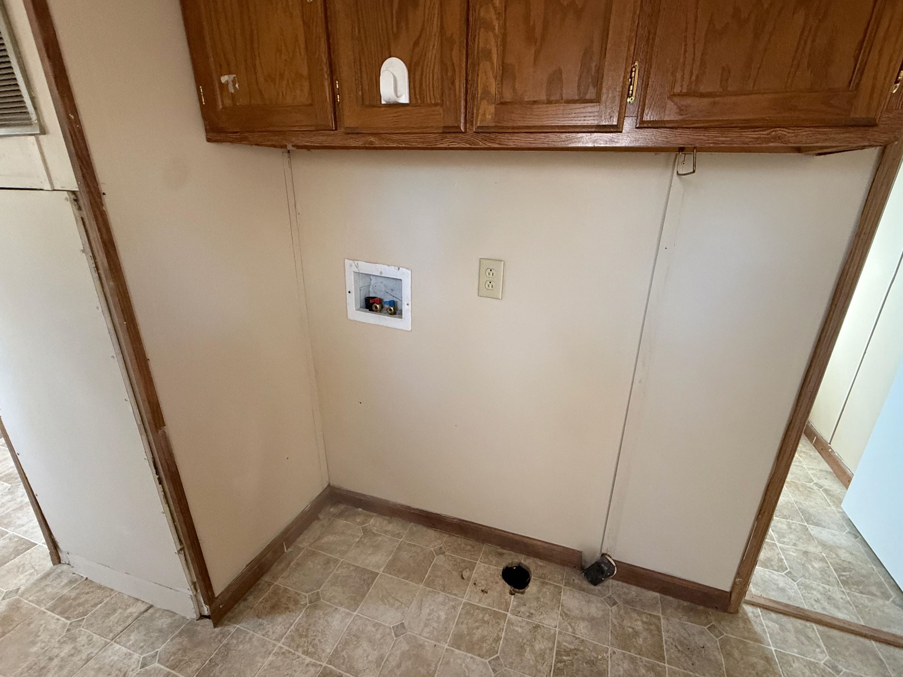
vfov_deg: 78.1
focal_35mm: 16
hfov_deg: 94.4
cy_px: 340
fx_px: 417
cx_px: 478
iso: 500
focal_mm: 2.22
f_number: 2.2
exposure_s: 1/60
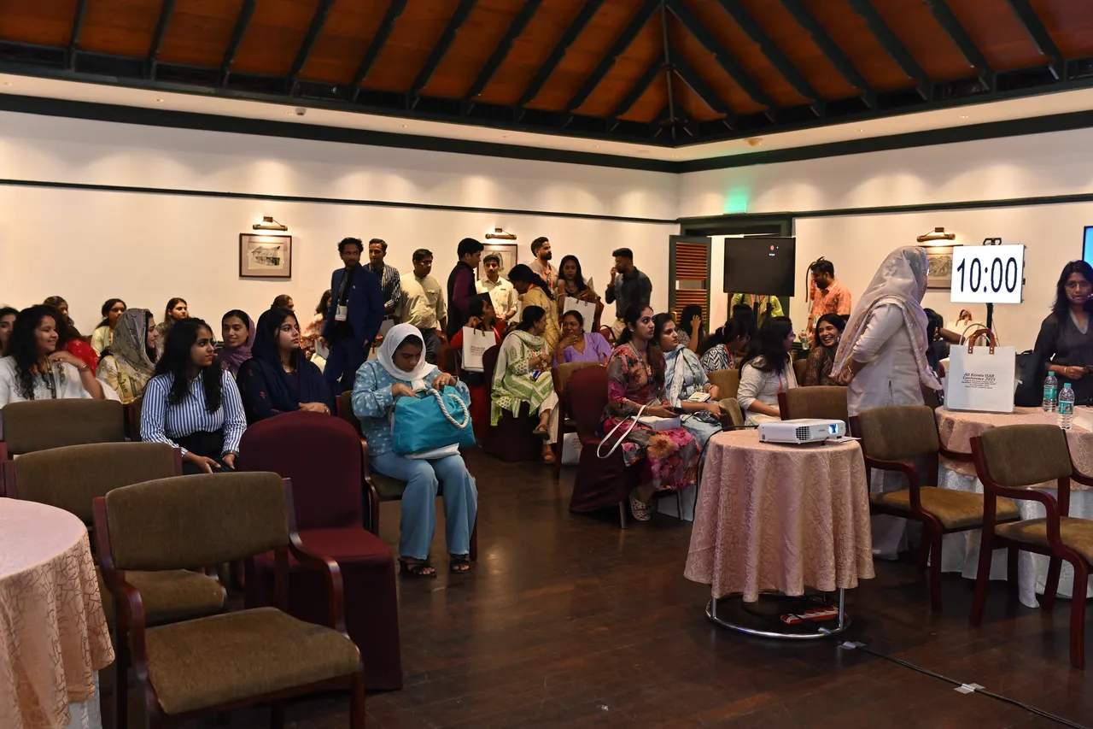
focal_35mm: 35
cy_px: 364
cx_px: 546
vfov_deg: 37.8
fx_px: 1062
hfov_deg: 54.4
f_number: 4
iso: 1250
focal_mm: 35
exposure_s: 1/60
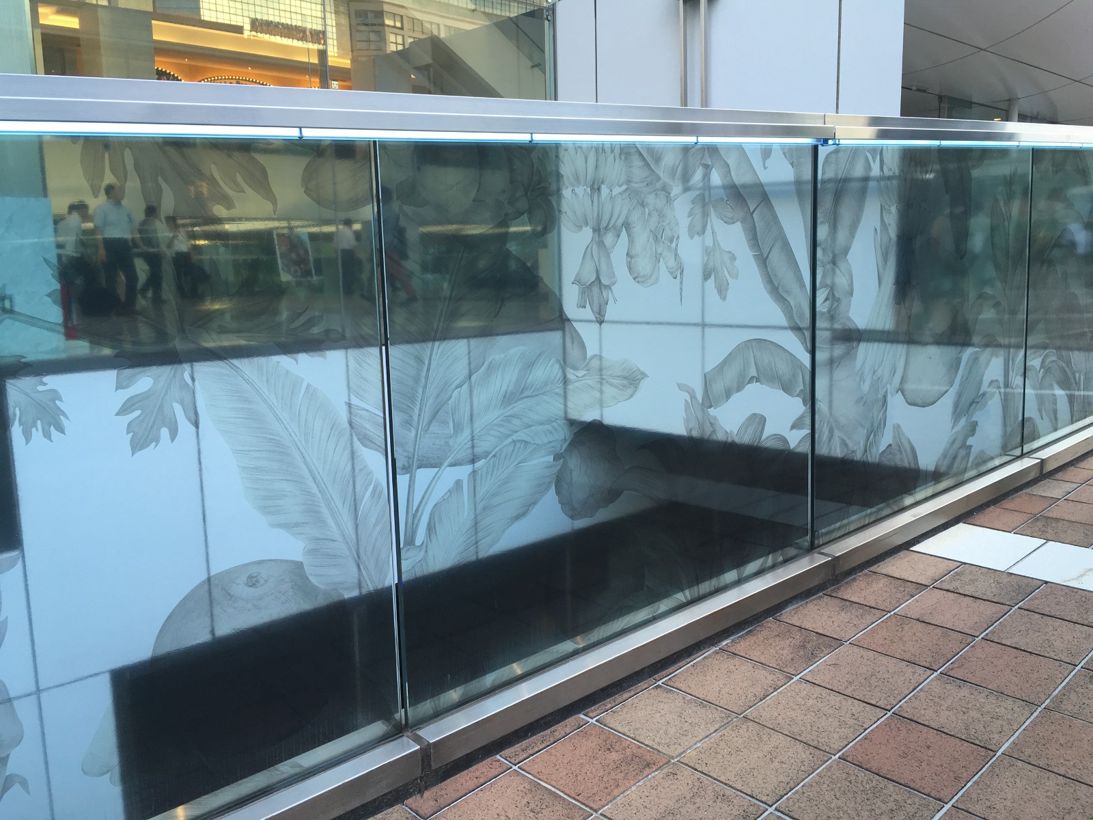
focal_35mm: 29
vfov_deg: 48.2
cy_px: 410
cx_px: 546
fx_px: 916
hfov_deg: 61.7
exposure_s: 1/60
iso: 32
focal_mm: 4.15
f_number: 2.2
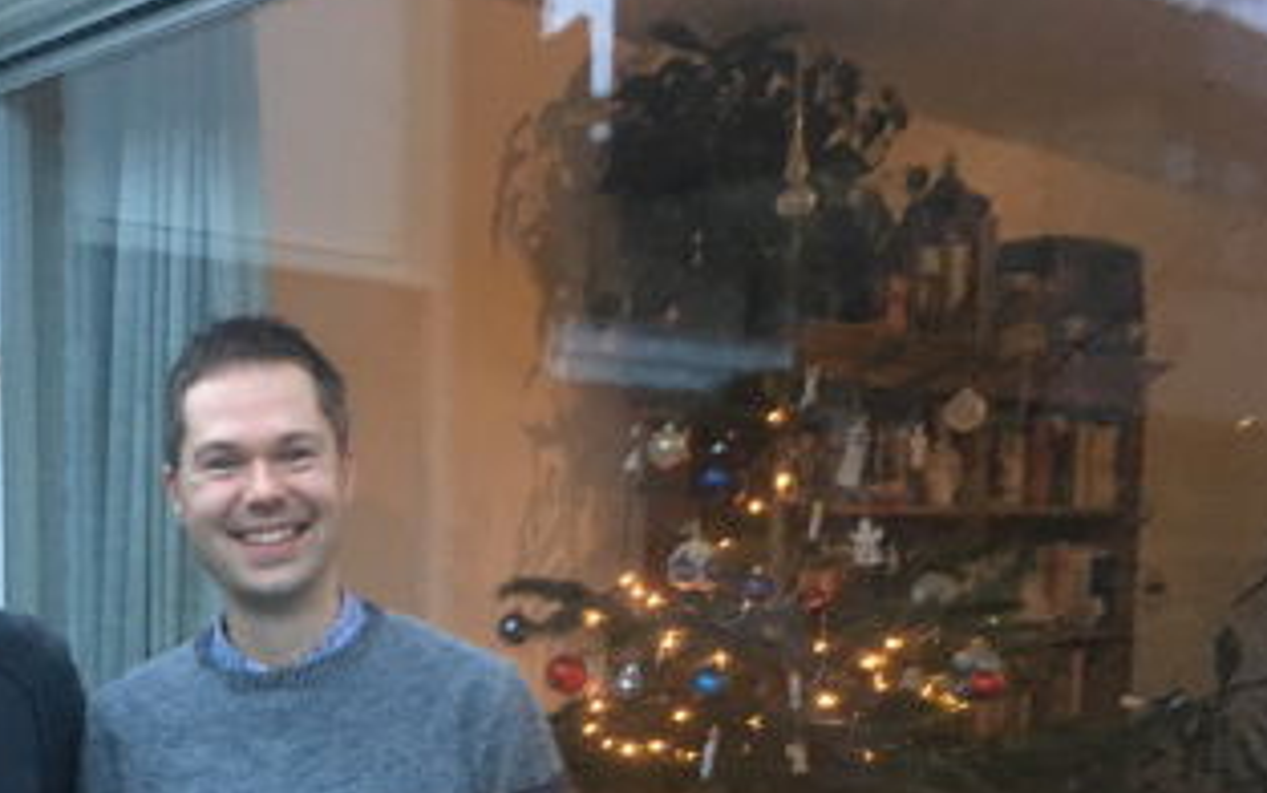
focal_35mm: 49
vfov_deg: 25.5
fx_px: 1693
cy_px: 726
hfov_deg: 39.8
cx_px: 295
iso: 320
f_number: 2.2
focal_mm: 4.15
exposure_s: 1/17
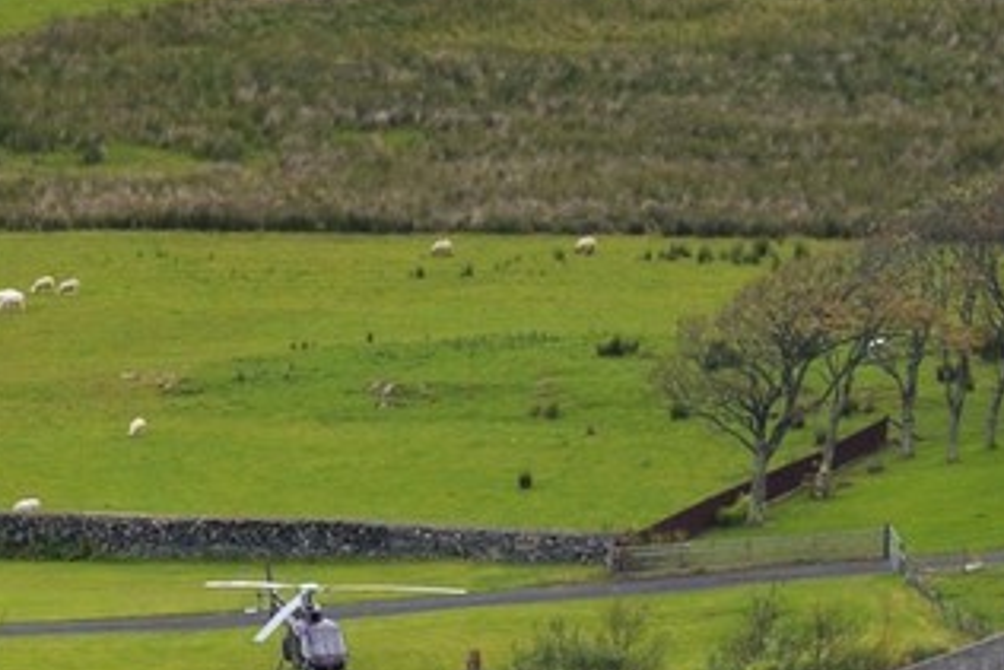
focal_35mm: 810
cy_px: 1645
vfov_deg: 1.7
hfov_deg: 2.5
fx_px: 22599
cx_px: -1446
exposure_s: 1/800
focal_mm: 160
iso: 400
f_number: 6.3
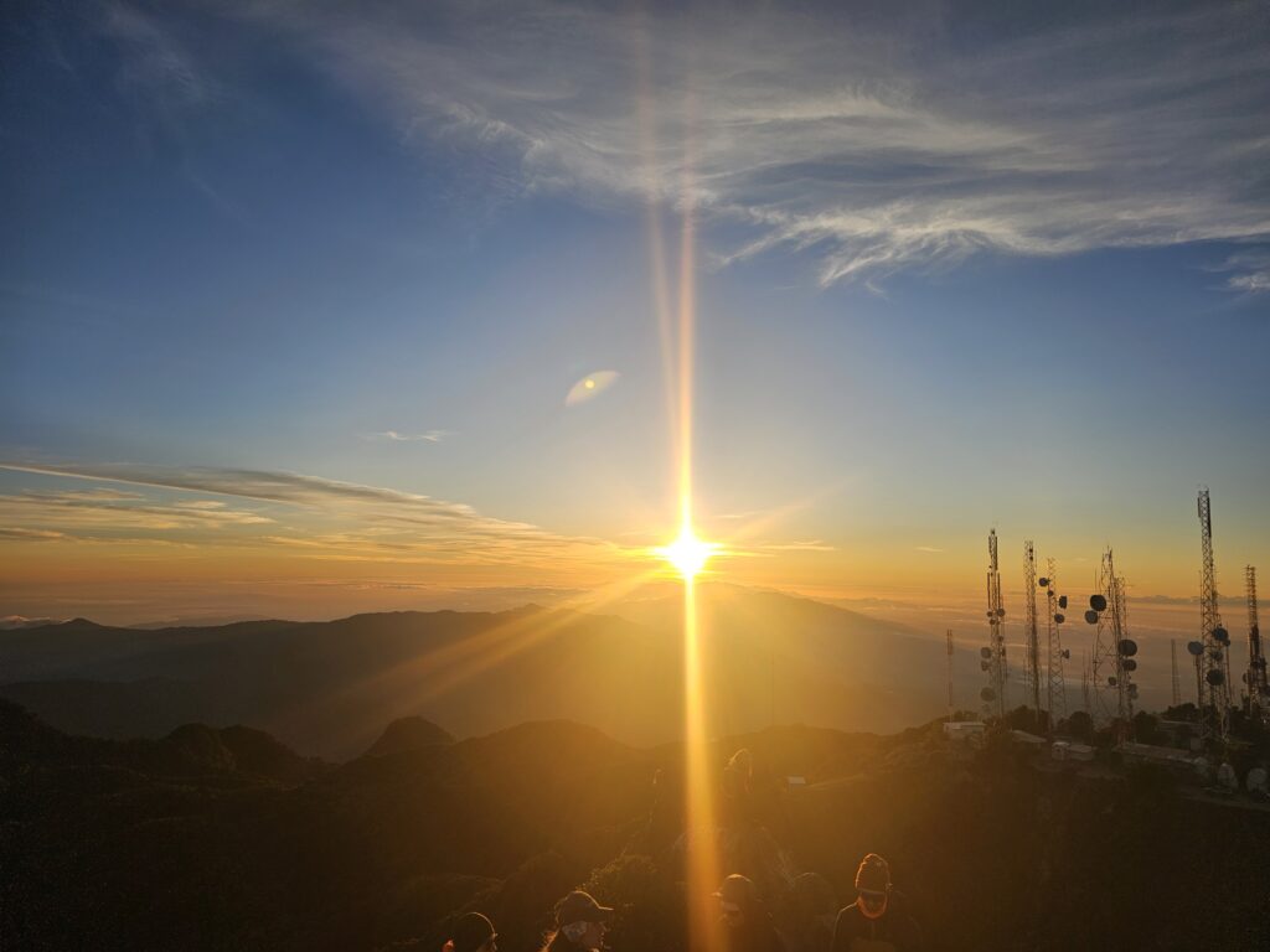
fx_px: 844
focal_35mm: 23
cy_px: 476
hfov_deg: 73.9
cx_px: 635
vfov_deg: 58.9
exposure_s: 1/934
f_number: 1.7
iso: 10
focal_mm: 6.3
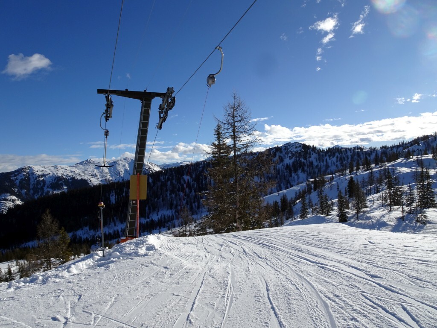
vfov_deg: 56.8
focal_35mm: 24
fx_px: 303
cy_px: 164
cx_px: 218
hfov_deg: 71.6
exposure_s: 1/1600
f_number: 3.5
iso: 80
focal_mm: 4.1
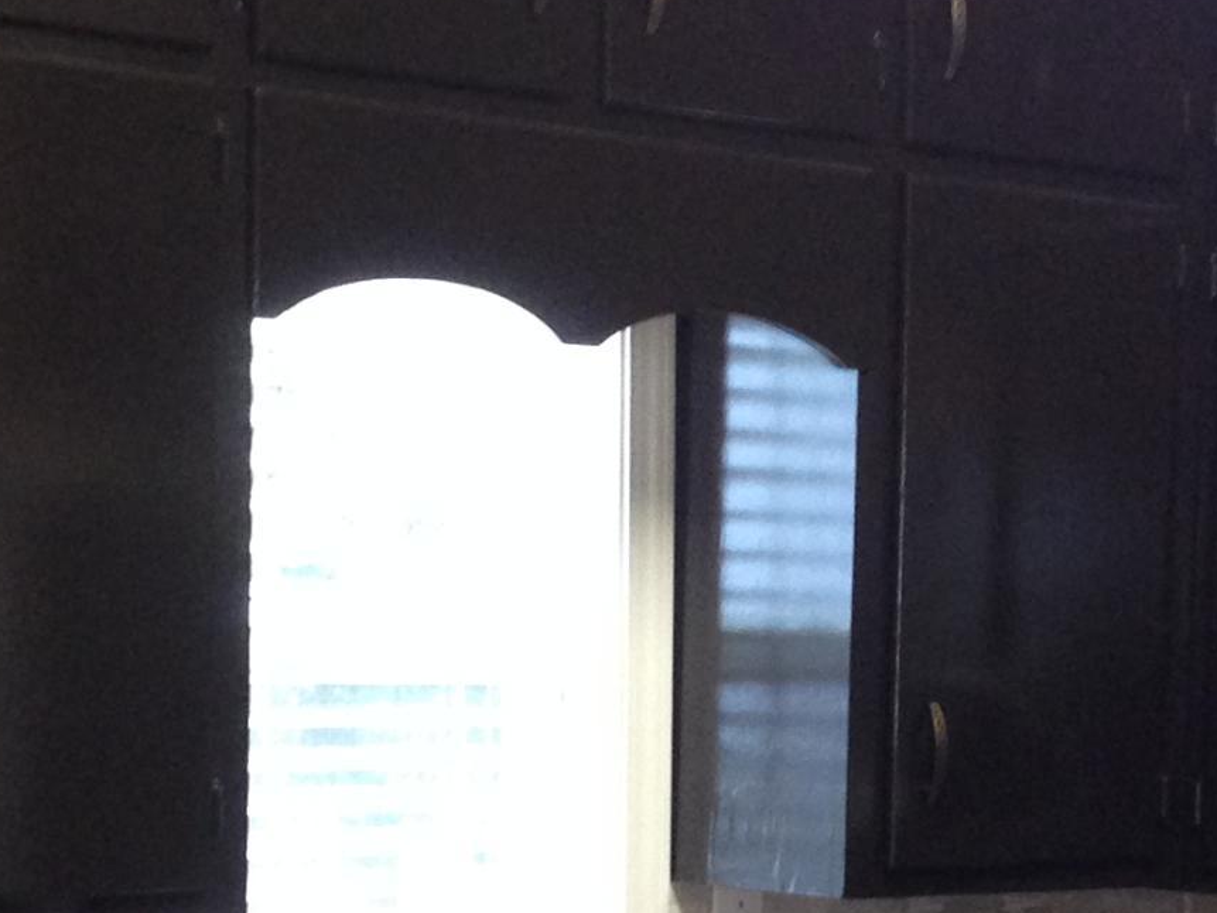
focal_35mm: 115
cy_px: 937
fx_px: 4044
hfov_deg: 16.8
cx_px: 1128
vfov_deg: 12.7
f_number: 2.4
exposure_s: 1/20
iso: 200
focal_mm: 4.12
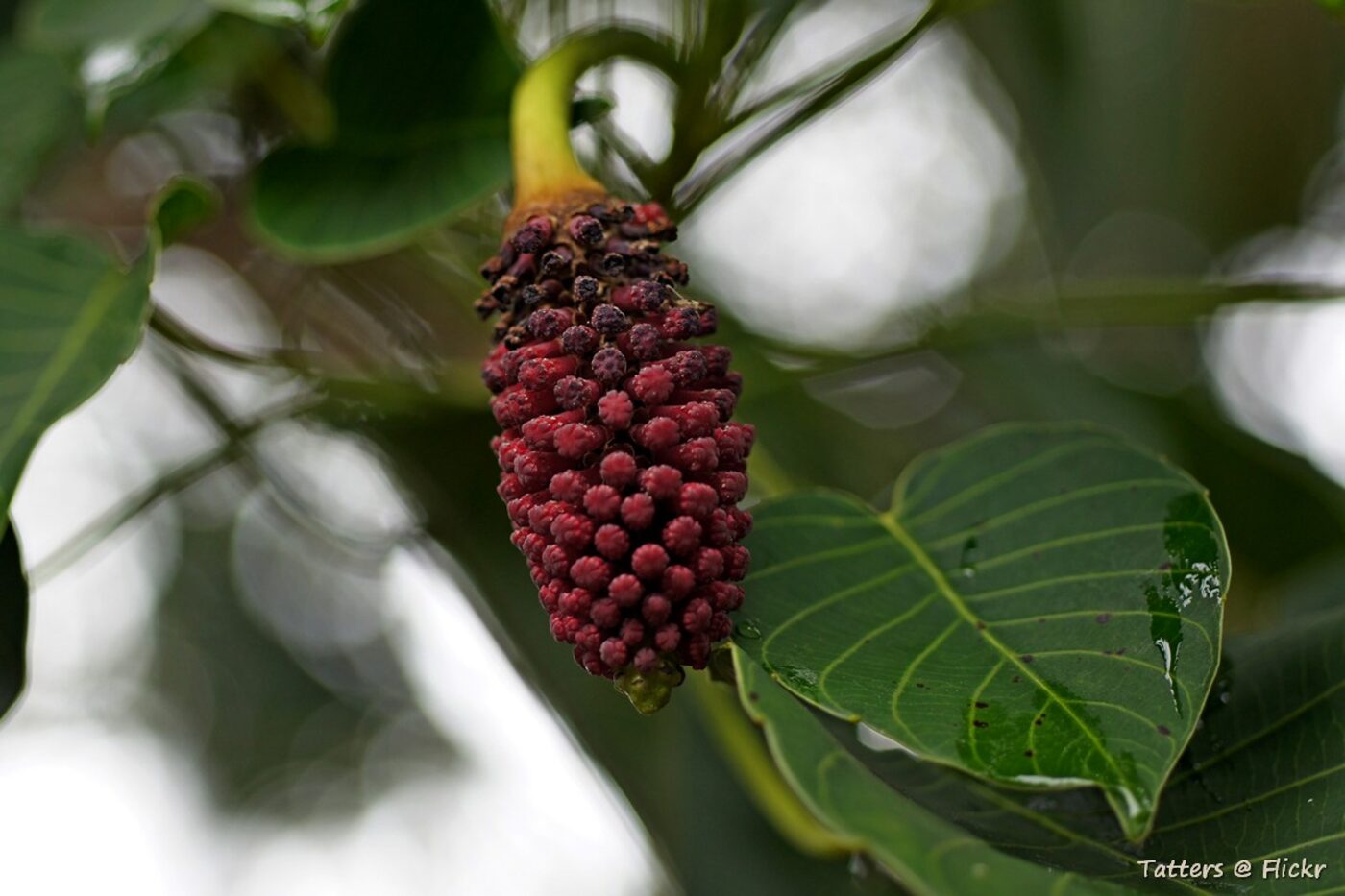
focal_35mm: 75
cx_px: 672
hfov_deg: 27.0
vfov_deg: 18.2
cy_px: 448
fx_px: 2802
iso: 200
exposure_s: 1/50
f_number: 2.8
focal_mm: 50
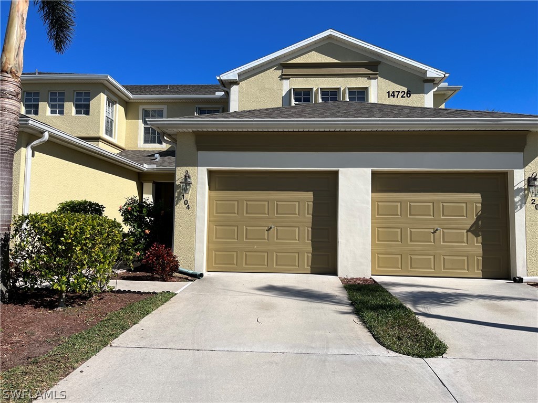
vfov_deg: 53.1
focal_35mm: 26
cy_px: 202
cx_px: 269
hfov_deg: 67.3
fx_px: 404
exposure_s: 1/5319
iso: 50
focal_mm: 5.1
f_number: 1.6
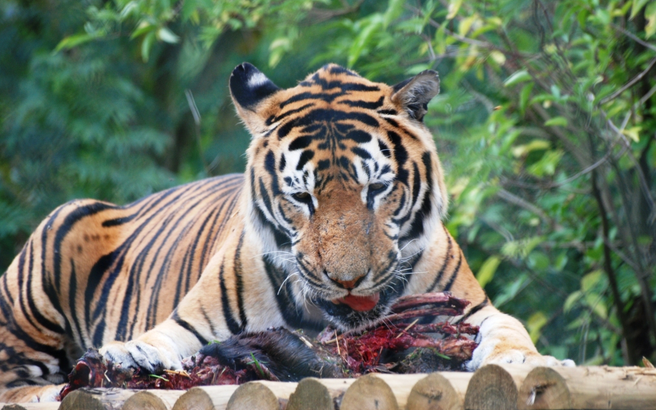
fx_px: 6597
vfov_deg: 3.6
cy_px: 195
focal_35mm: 369
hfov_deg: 5.7
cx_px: 328
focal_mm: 240
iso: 400
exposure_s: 1/200
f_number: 5.3
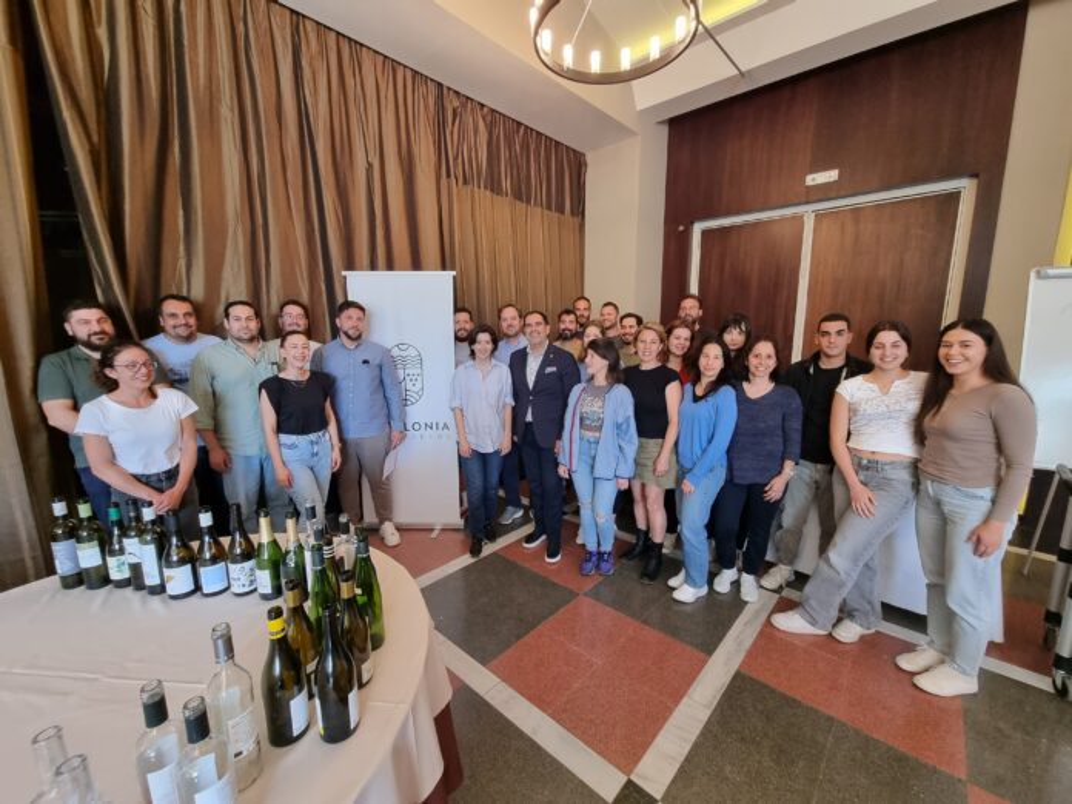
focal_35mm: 13
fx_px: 403
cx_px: 536
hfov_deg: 106.2
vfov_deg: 89.9
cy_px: 402
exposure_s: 1/33
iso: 500
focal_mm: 2.2
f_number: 2.2
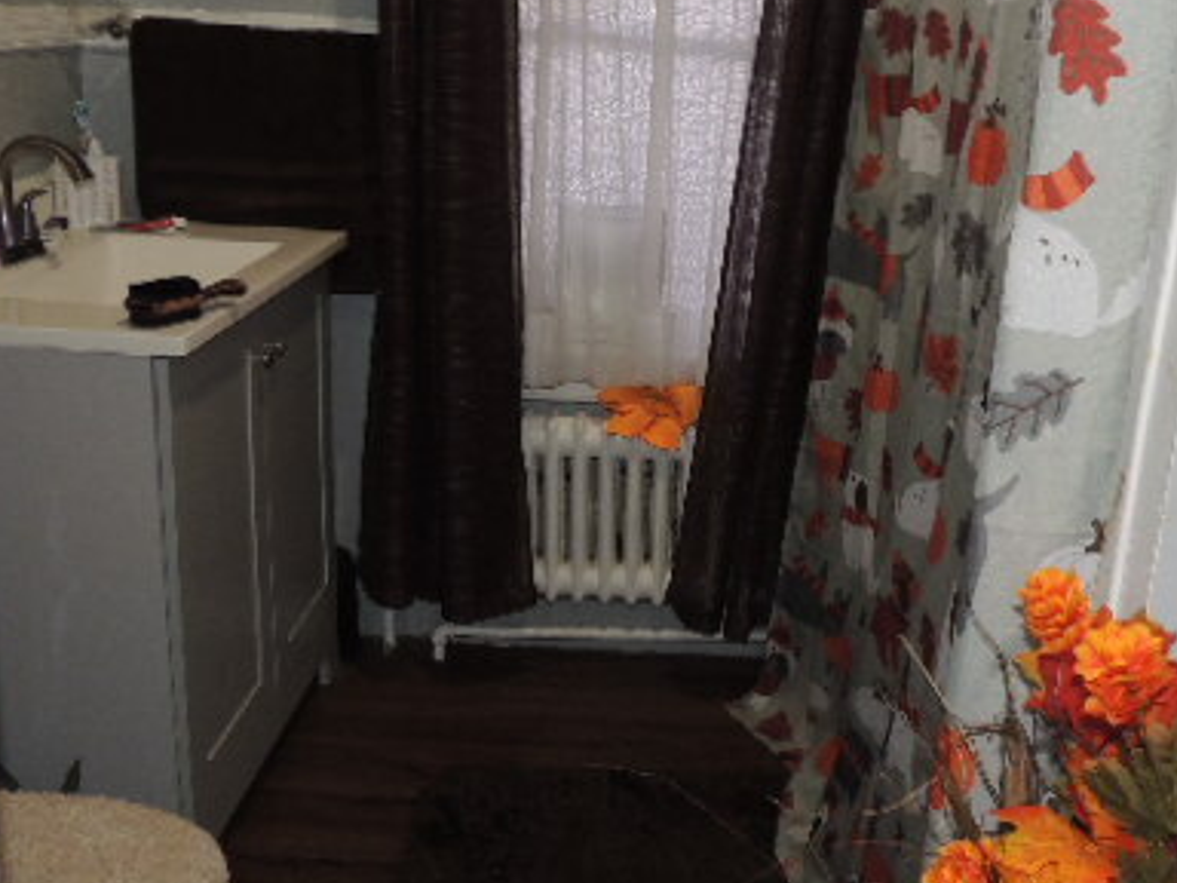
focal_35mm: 40
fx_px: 1360
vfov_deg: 36.0
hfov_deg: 46.7
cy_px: 442
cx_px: 656
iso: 200
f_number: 3
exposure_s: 1/30
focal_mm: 4.3
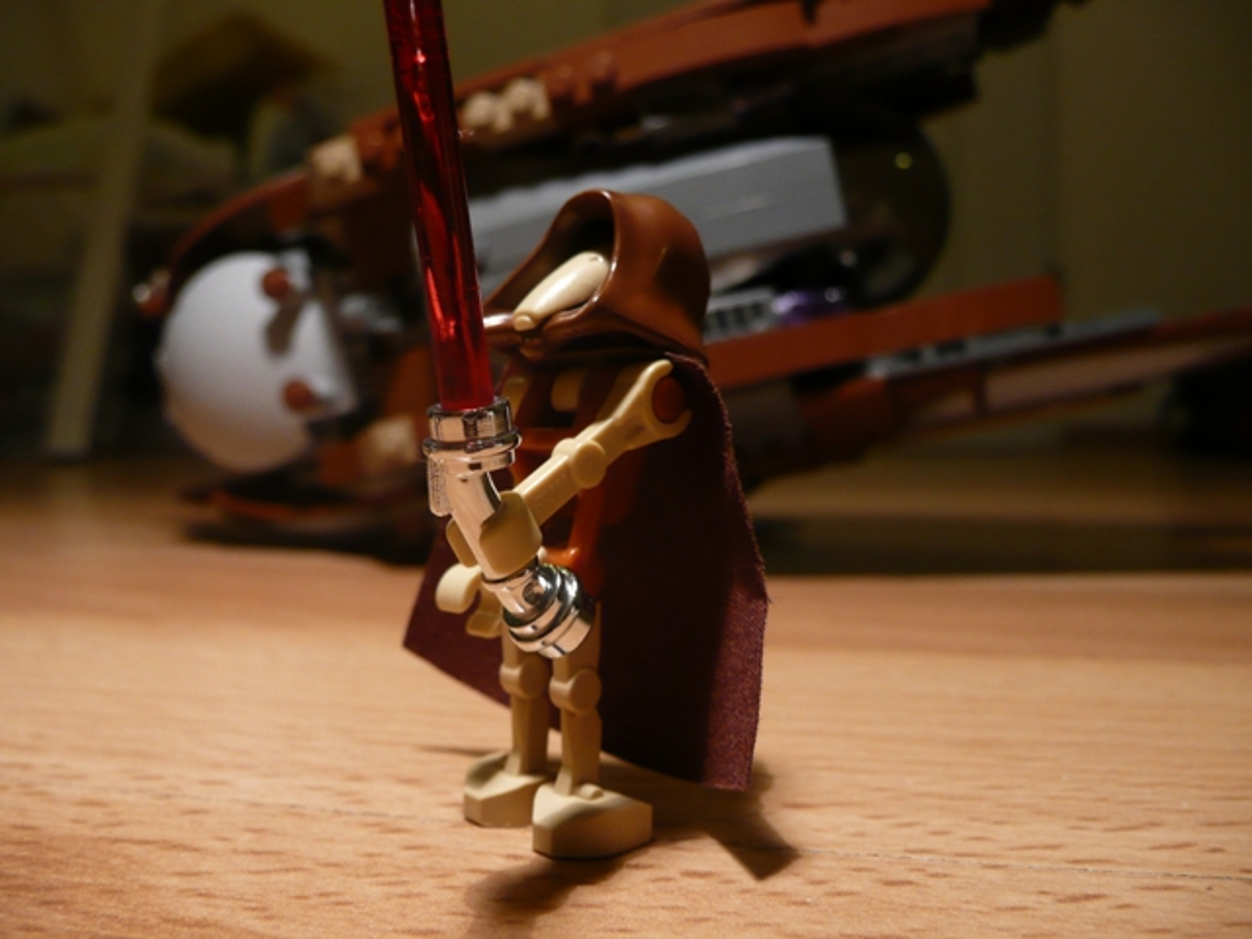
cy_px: 470
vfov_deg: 49.7
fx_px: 1013
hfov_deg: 63.4
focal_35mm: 28
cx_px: 626
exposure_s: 1/20
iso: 200
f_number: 3.3
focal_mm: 4.6
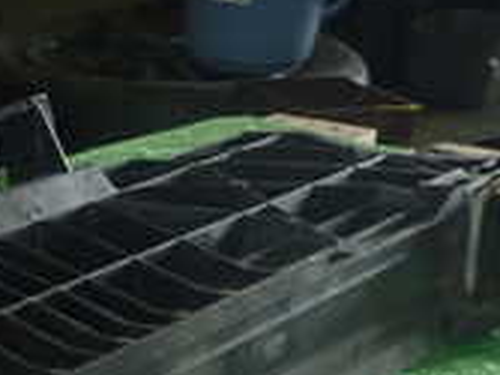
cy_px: 612
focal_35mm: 90
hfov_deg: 20.2
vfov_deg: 14.9
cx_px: -129
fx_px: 1299
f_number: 5.6
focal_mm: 4.5
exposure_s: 1/30
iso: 500
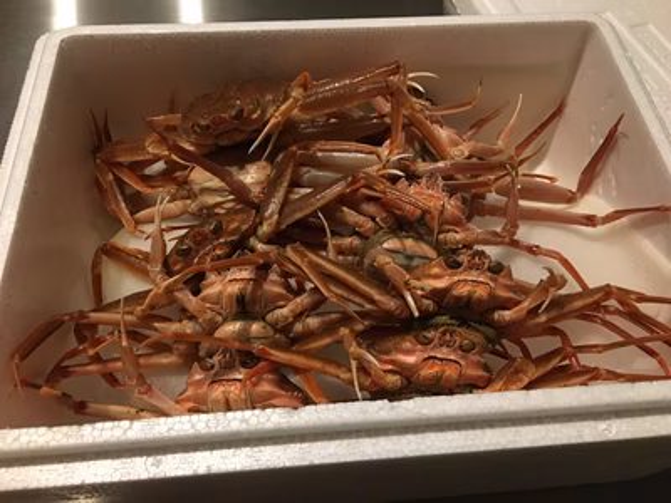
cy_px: 252
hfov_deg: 61.7
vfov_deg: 48.2
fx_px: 562
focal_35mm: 29
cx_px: 336
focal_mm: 4.15
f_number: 2.2
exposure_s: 1/30
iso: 160
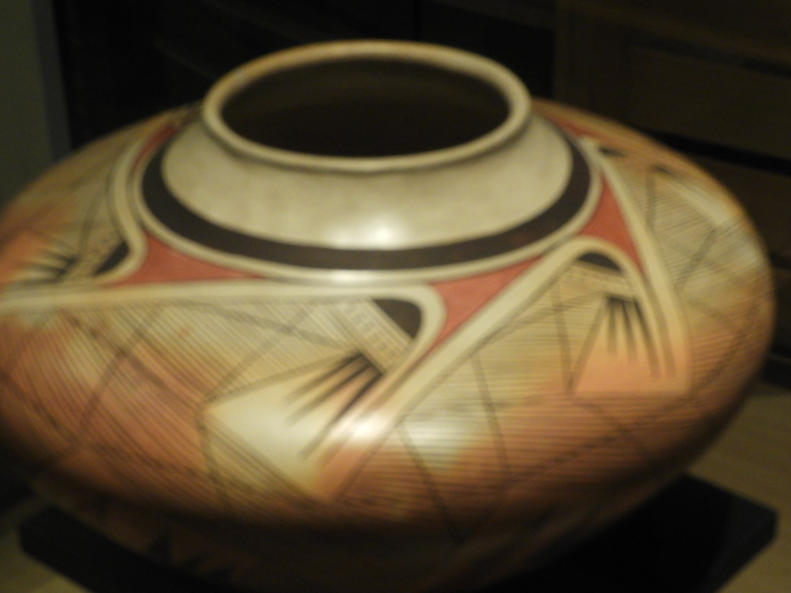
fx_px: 1828
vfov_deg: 18.4
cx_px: 396
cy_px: 296
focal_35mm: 80
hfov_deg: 24.4
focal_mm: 14.3
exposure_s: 1/15
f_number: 4.5
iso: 640
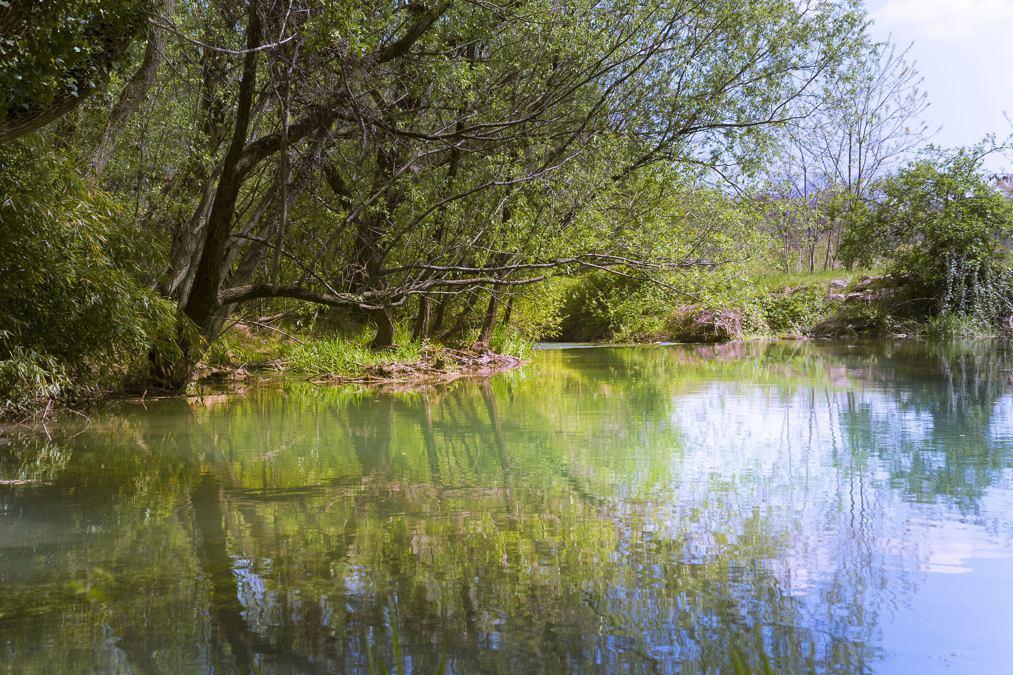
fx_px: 1997
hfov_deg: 28.5
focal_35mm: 71
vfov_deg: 19.2
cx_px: 511
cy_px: 339
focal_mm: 70
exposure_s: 1/320
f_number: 8
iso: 200
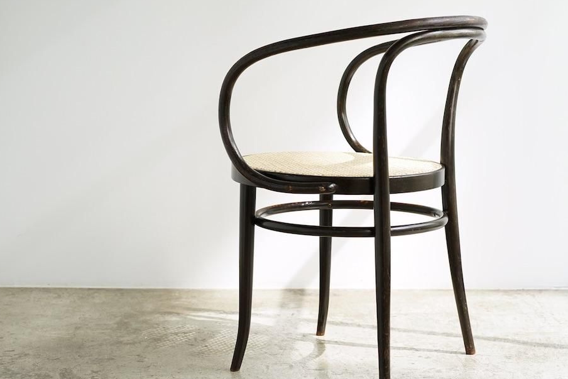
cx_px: 358
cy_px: 187
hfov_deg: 27.6
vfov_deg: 18.7
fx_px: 1152
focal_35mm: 73
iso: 640
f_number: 4.5
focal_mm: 55
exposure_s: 1/125
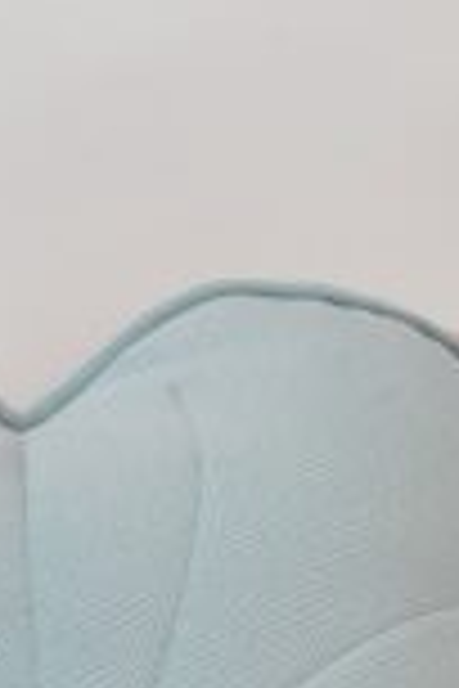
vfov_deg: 10.1
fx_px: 3863
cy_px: 679
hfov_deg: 6.8
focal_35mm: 202
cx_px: 54
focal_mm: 49
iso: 800
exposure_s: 1/10
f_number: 14
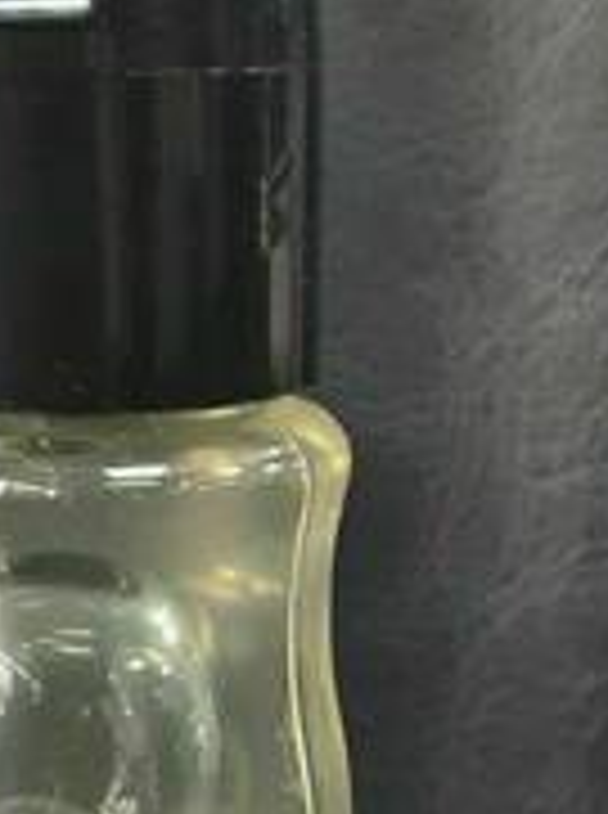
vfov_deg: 18.8
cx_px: 239
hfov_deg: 15.8
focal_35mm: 93
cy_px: 1201
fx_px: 2186
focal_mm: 2.9
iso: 160
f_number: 1.9
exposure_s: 1/33
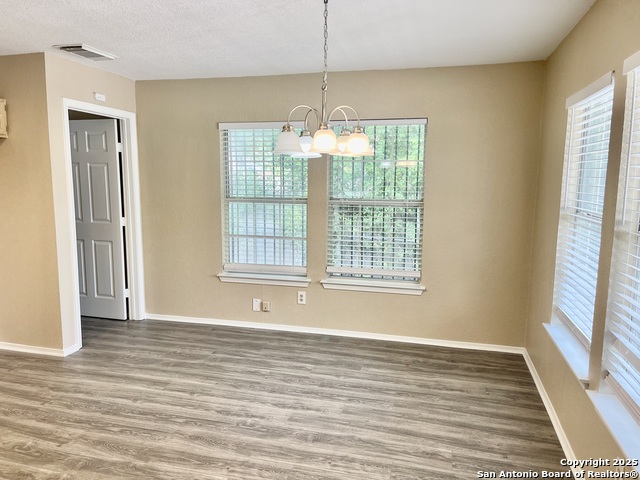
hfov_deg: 69.4
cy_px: 240
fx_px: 462
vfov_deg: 54.9
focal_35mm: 25
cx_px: 320
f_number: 1.6
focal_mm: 5.1
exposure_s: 1/120
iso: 64
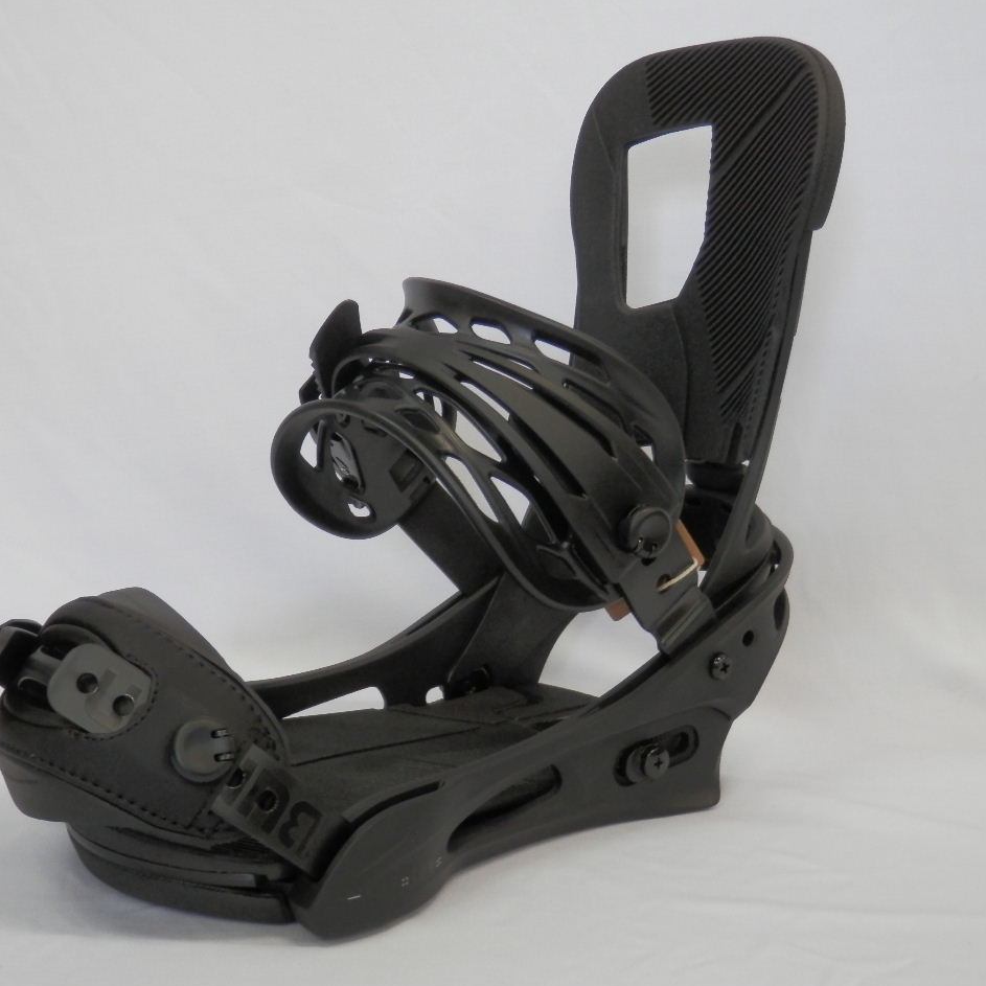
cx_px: 468
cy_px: 499
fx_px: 1547
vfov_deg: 35.4
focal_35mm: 48
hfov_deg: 35.3
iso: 200
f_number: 3.7
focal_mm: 7.3
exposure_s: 1/15
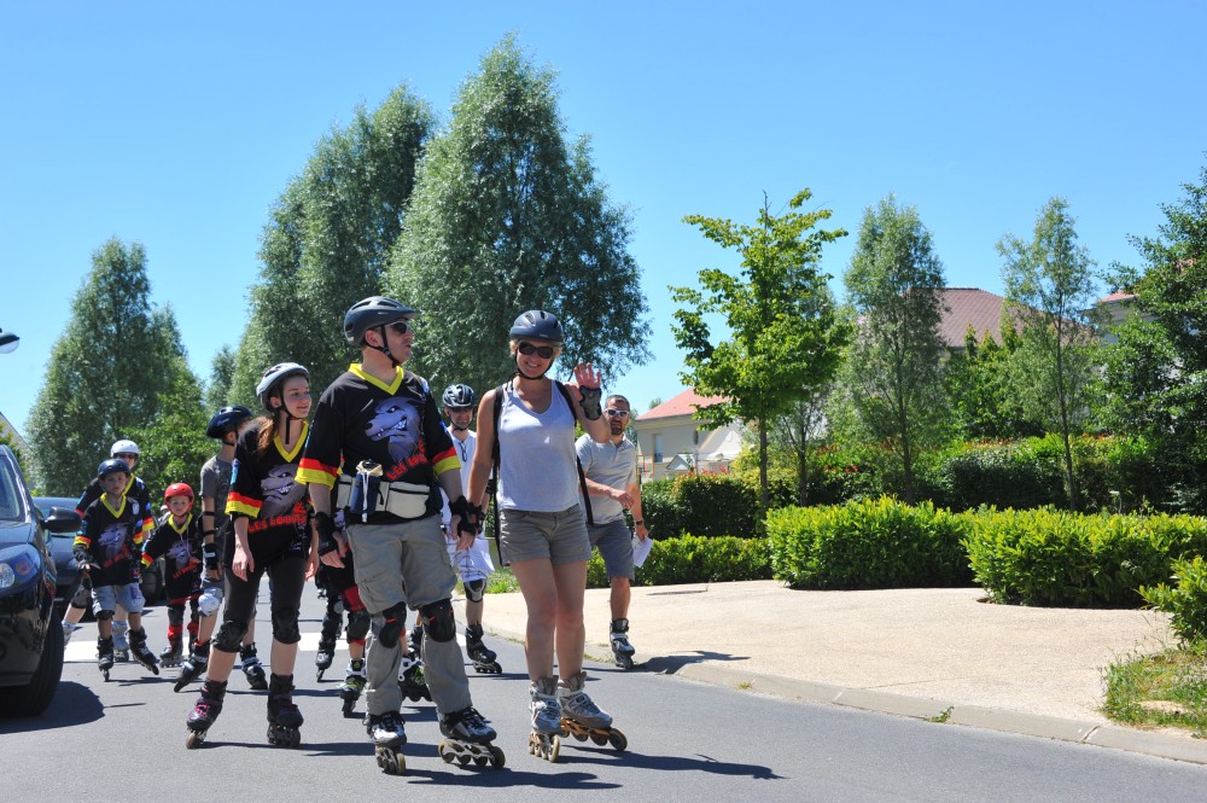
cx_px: 604
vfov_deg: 23.3
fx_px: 1943
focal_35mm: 58
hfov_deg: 34.5
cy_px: 402
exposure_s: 1/400
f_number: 10
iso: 400
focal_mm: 58
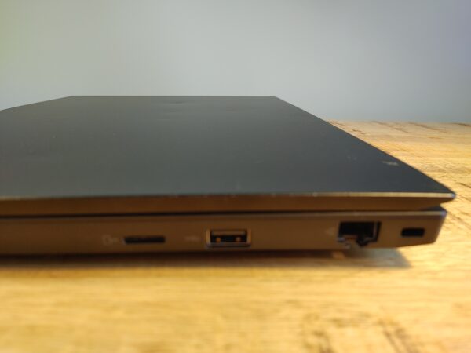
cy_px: 176
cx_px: 236
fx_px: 354
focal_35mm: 26
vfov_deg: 53.1
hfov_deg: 67.3
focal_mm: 4.81
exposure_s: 1/50
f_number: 1.8
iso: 150
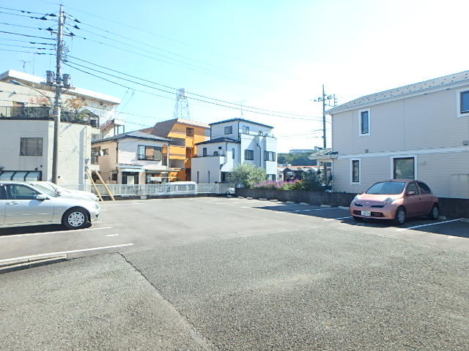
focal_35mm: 21
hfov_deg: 79.0
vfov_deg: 63.4
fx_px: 285
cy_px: 176
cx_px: 234
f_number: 3.5
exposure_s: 1/500
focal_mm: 3.7
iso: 125
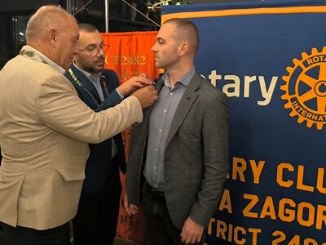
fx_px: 367
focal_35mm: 39
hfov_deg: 47.9
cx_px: 163
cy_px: 122
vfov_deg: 36.8
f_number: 1.65
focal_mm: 6.14
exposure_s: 1/50
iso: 800
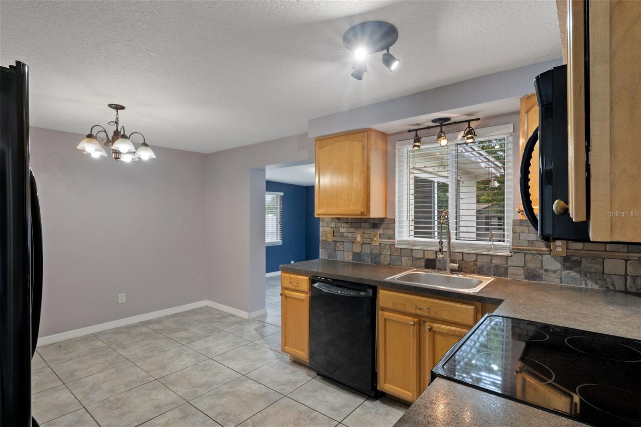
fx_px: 303
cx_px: 320
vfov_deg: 70.4
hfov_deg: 93.3
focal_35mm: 17
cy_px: 214
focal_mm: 17
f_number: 8
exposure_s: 1/2
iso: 320
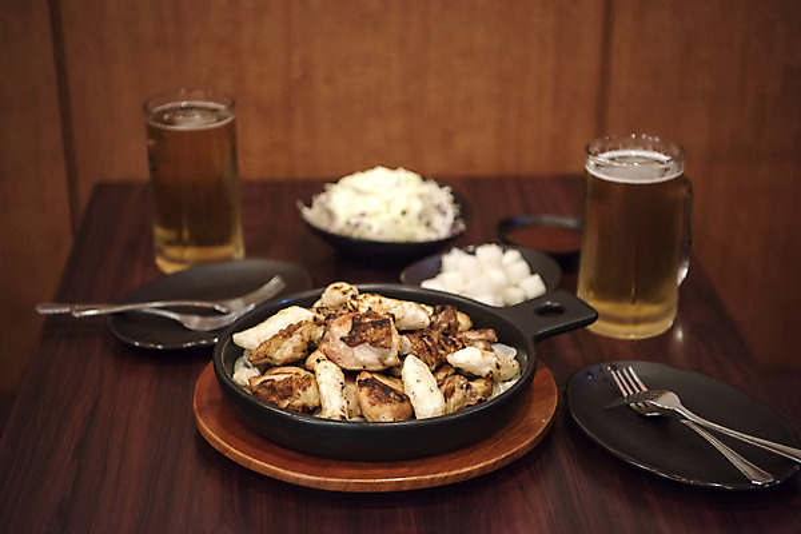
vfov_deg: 19.5
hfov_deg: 28.8
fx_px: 1557
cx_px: 400
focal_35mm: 70
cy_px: 267
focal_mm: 70
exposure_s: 1/80
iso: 2000
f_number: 2.8
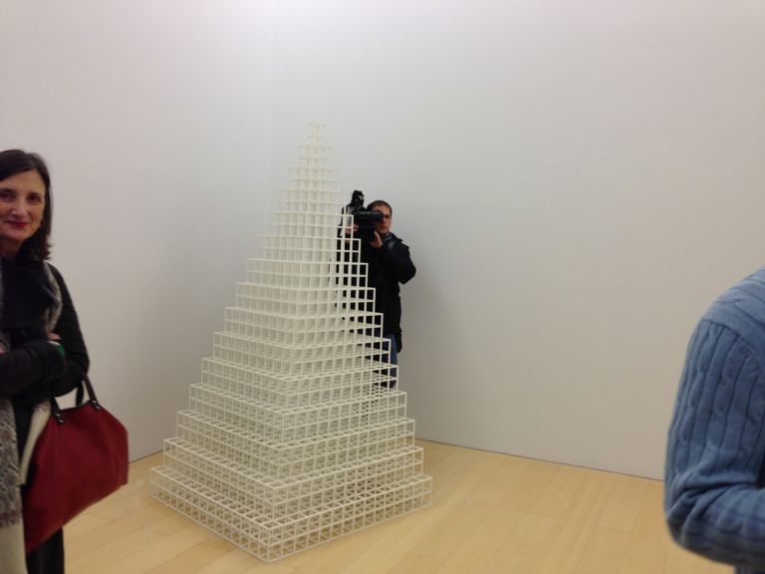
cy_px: 287
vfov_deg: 42.9
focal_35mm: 33
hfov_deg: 55.4
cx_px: 382
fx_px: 729
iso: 50
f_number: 2.4
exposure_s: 1/30
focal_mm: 4.13
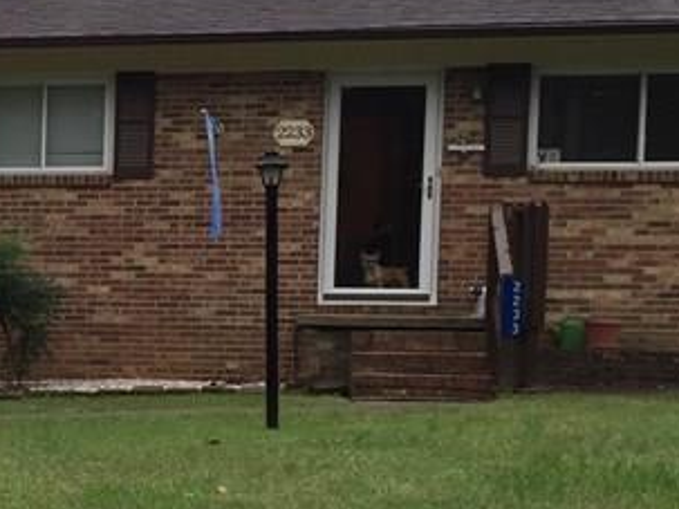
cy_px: 404
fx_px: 1922
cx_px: -276
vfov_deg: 15.0
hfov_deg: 18.3
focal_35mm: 98
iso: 40
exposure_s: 1/60
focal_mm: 4.15
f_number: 2.2
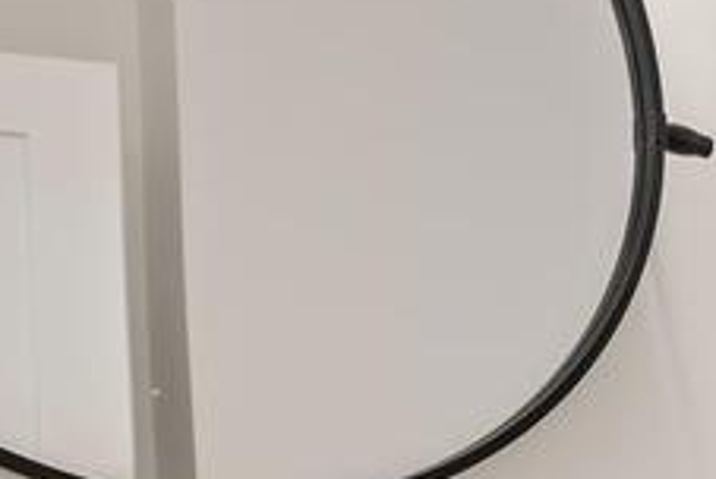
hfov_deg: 22.0
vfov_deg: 17.3
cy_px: 558
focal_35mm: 76
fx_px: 1513
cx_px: 1076
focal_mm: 12
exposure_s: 1/30
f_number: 4
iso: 800
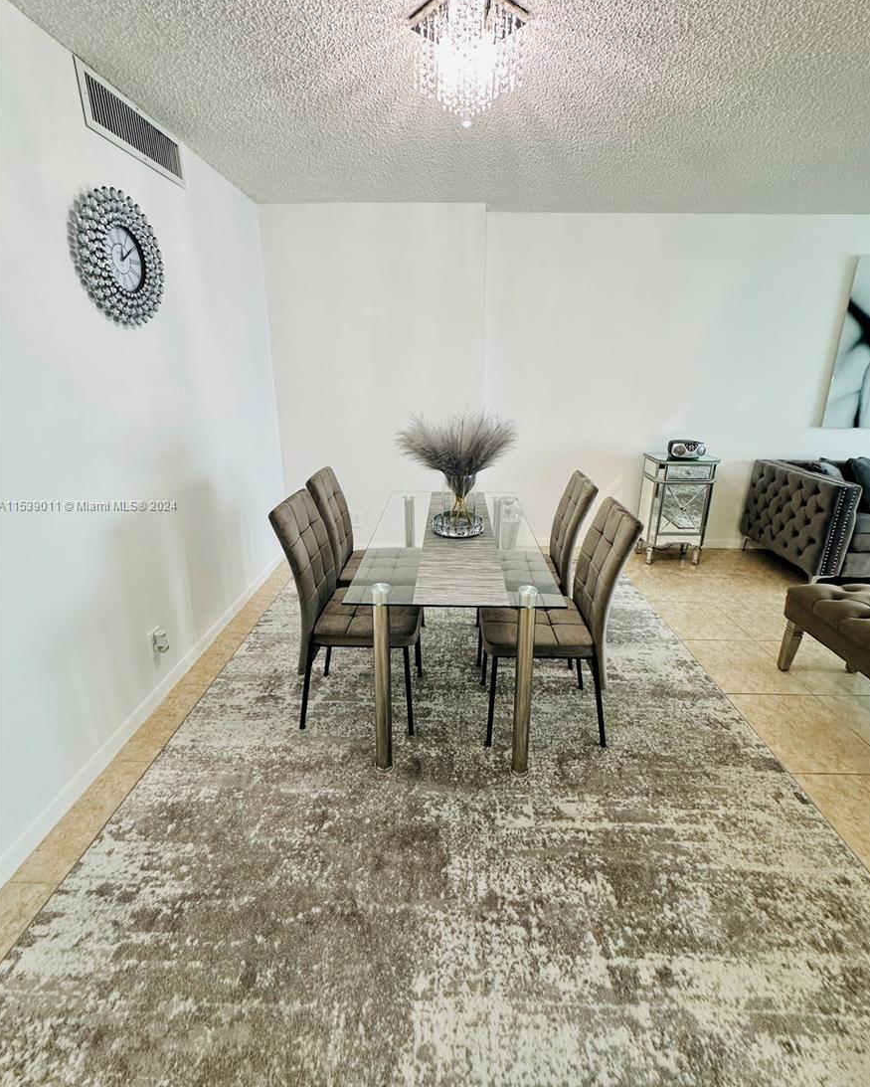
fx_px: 483
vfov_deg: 96.6
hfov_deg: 84.1
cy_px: 506
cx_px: 441
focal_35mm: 15
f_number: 2.2
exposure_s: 1/60
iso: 160
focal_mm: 2.22
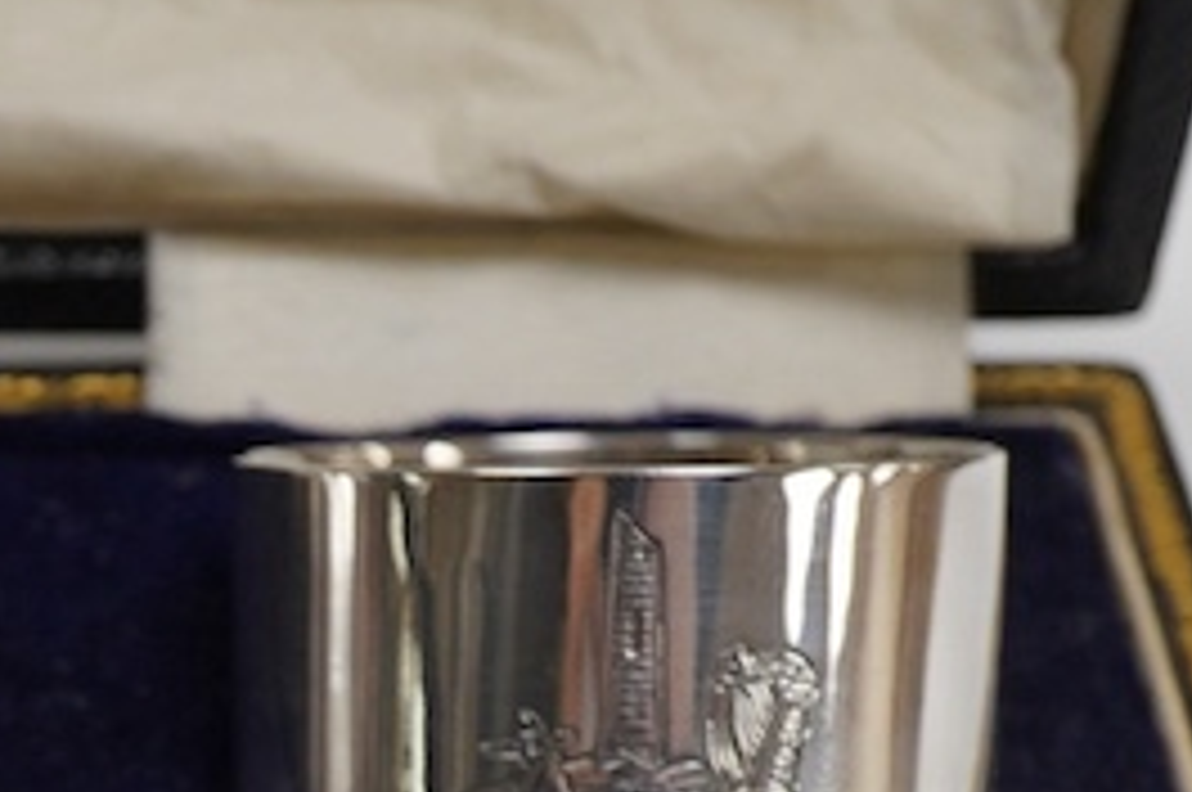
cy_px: 1184
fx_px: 5060
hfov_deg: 13.0
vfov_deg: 8.7
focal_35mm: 153
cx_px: -391
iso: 800
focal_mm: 30
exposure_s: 1/125
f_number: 10
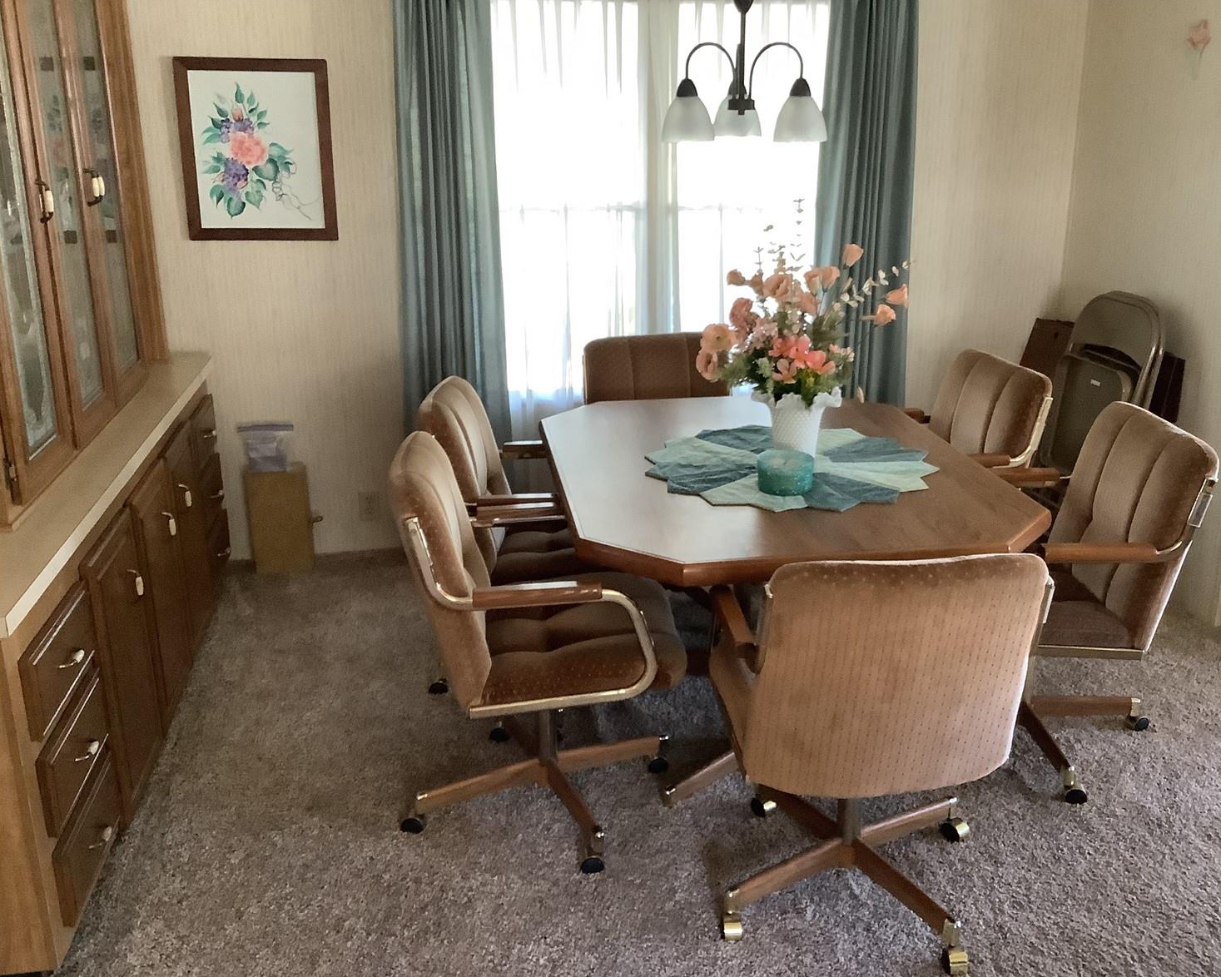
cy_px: 487
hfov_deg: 54.2
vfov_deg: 44.6
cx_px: 658
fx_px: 1193
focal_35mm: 33
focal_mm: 3.3
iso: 320
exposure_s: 1/30
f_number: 2.4
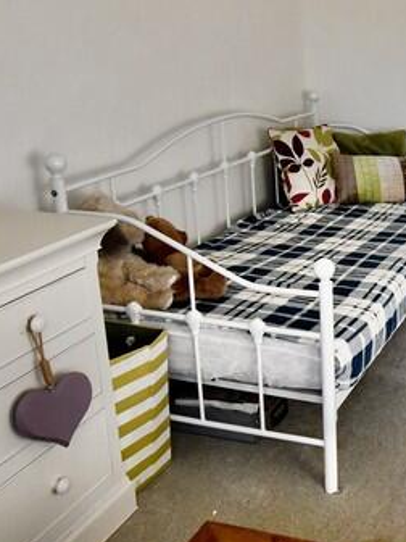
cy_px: 238
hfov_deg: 30.0
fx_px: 688
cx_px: 430
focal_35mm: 44
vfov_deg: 42.9
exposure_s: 1/125
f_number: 6.3
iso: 1600
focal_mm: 10
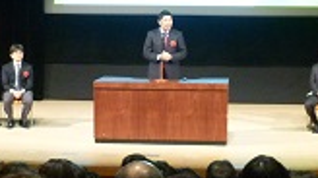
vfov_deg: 11.4
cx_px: 174
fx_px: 876
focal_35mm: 104
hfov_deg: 20.6
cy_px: -20
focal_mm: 5.5
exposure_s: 1/25
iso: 400
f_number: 2.8
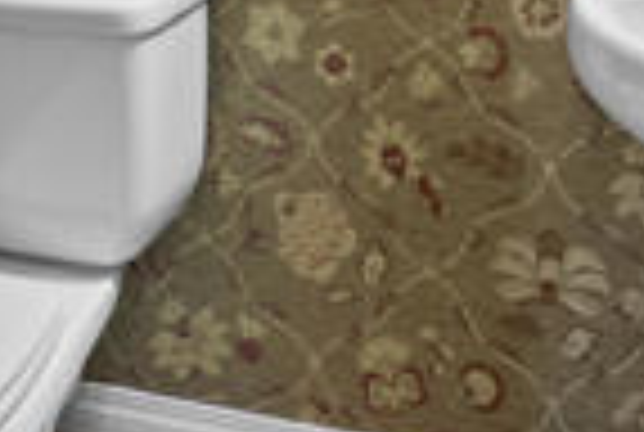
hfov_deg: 33.9
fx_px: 1040
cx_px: 459
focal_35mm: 58
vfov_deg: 18.8
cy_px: -322
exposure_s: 3.2
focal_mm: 13
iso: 250
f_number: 9
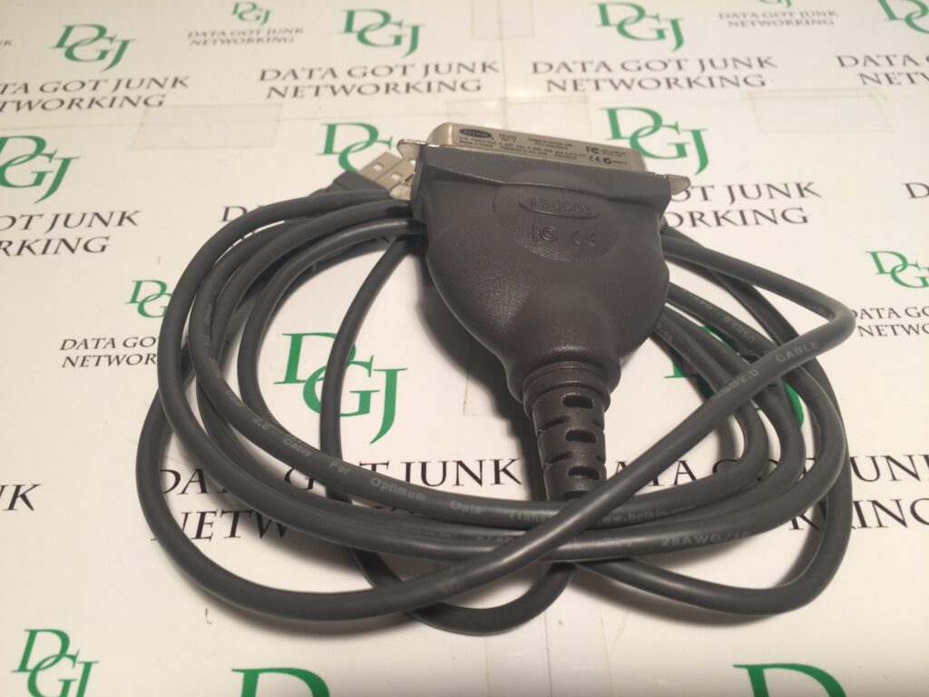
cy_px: 348
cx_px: 464
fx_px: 778
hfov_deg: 61.7
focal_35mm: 29
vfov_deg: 48.2
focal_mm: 4.15
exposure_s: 1/120
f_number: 2.2
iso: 32
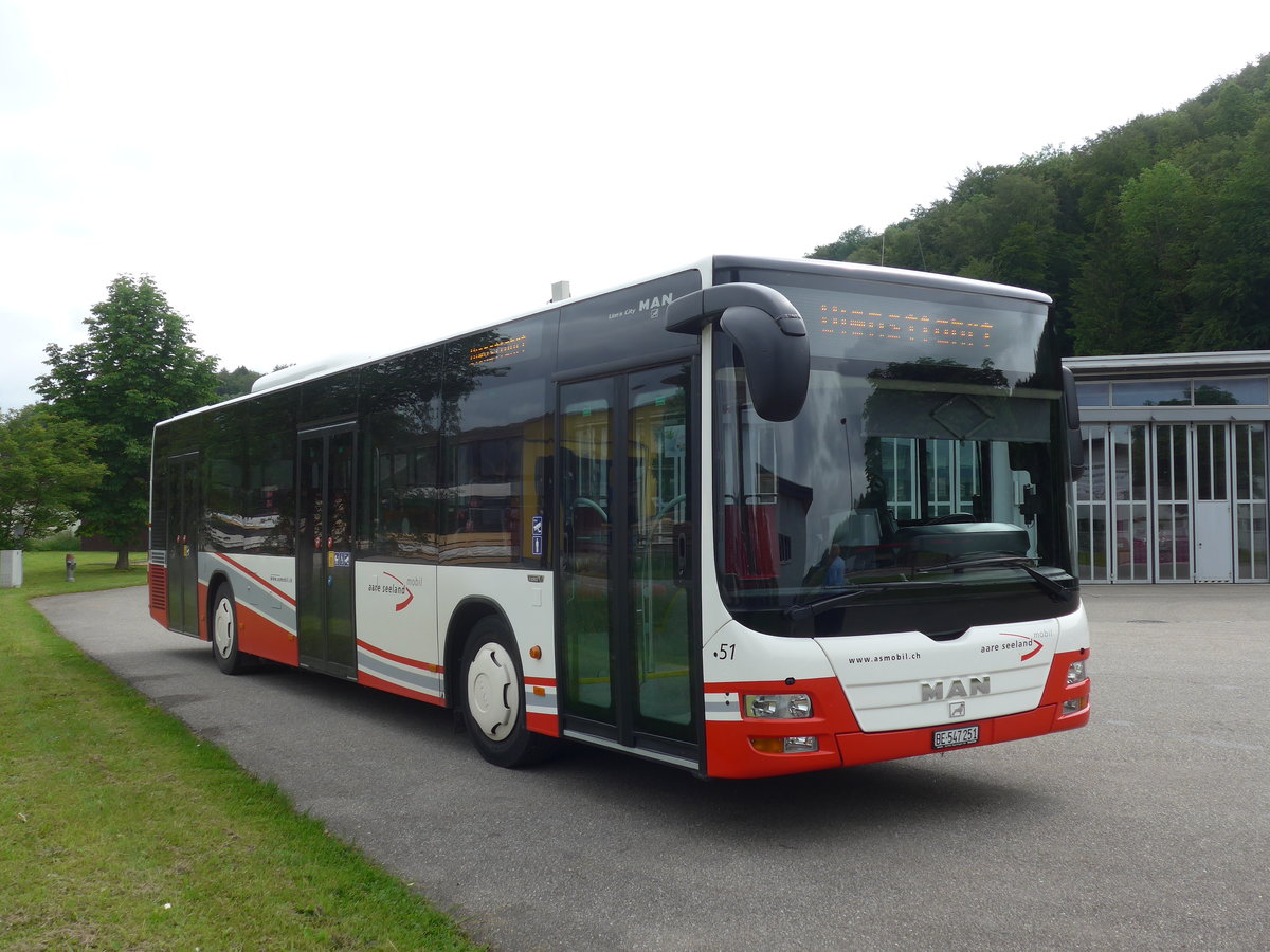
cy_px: 476
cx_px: 635
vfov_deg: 39.7
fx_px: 1321
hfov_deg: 51.4
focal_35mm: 36
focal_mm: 7.5
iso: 80
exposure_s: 1/1300
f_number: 2.8
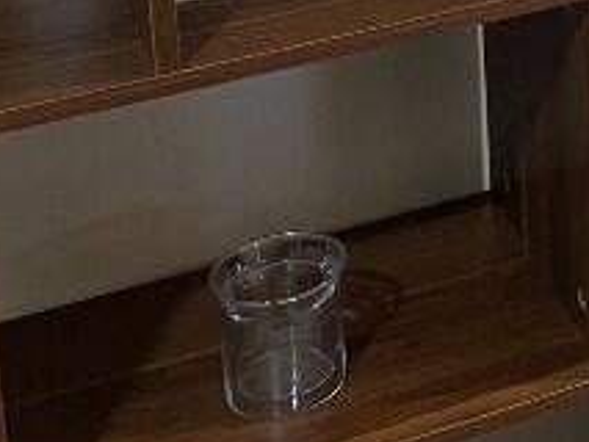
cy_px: -450
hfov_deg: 13.9
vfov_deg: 10.8
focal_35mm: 125
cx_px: 1084
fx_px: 2128
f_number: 1.6
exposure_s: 1/60
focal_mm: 4.2
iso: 200
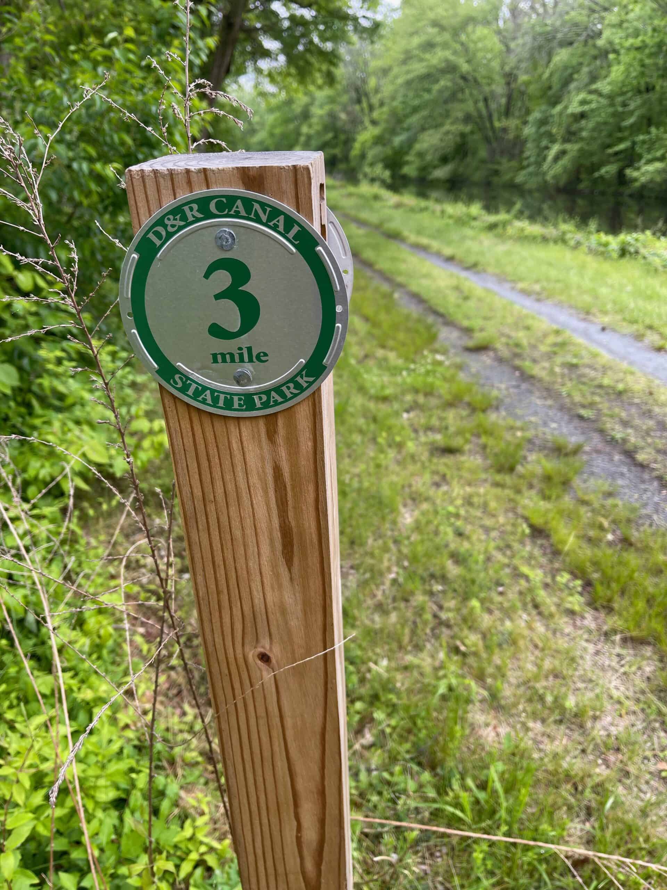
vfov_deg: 67.3
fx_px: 668
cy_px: 445
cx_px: 334
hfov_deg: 53.1
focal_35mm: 26
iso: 32
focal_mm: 5.1
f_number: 1.6
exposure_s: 1/230
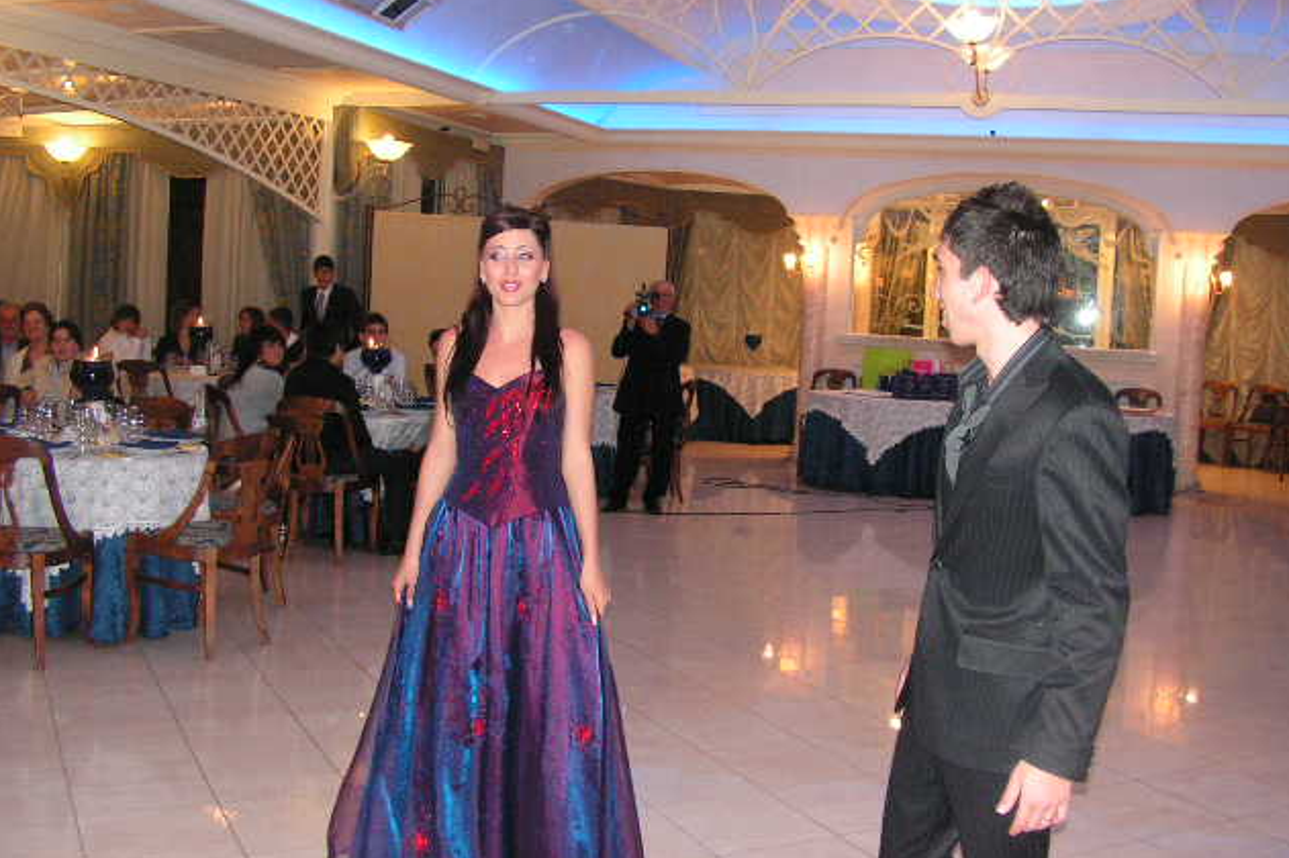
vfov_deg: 35.0
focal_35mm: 38
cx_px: 650
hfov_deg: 50.7
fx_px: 1360
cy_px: 409
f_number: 3.2
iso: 200
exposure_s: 1/40
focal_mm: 6
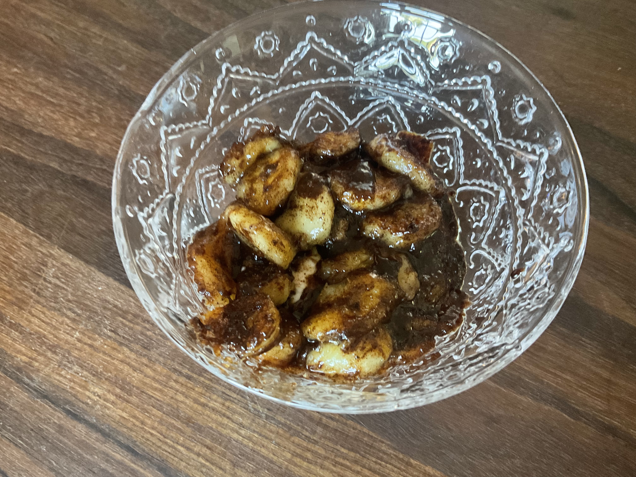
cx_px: 318
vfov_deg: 48.2
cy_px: 238
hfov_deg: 61.7
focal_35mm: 29
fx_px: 533
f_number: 1.8
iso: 400
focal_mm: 3
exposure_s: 1/30
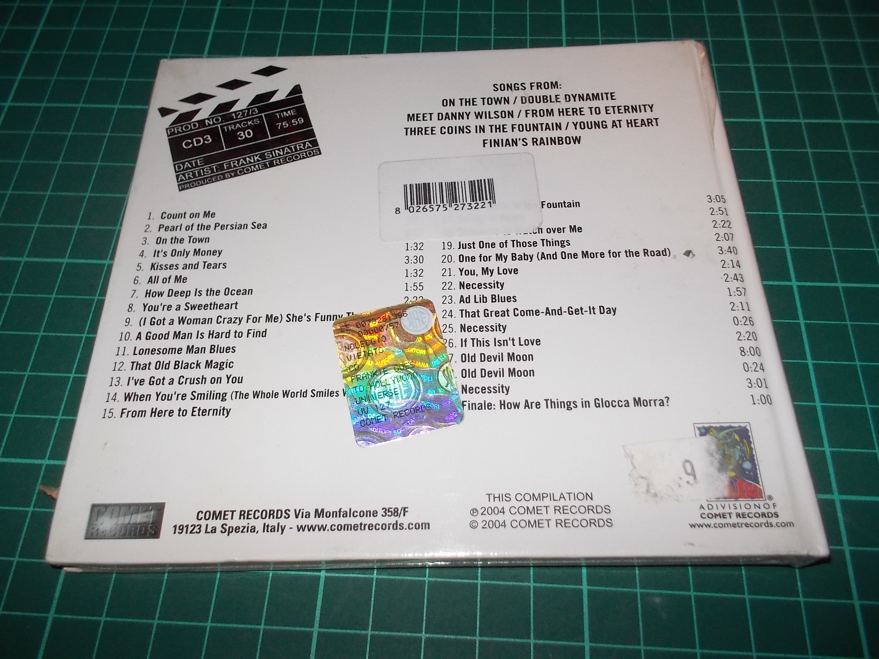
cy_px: 330
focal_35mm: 29
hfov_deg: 61.7
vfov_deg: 48.2
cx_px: 440
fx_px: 736
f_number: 3.3
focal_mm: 4.1
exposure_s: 1/30
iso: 200
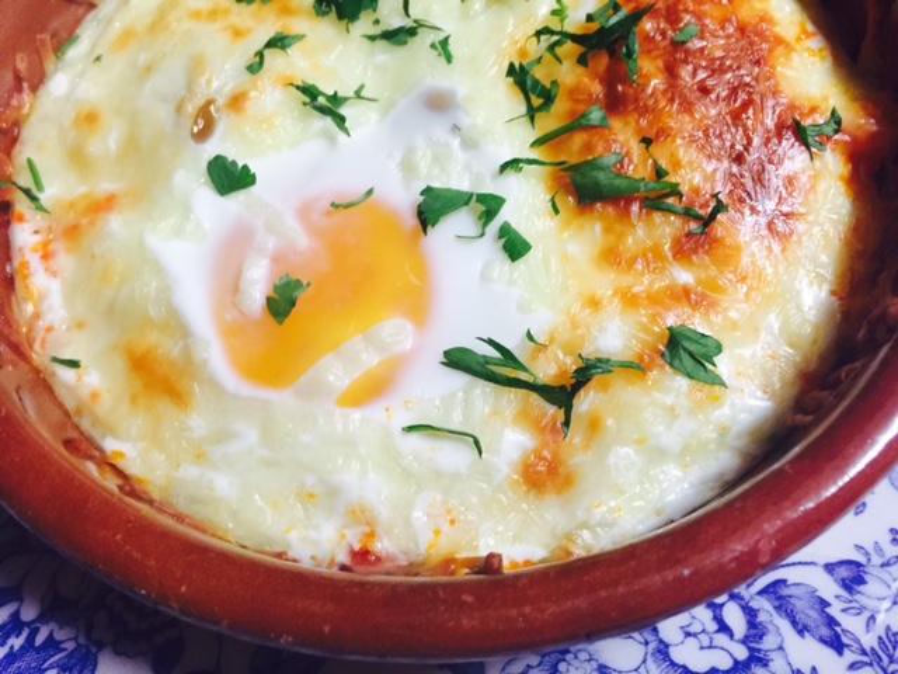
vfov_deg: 48.2
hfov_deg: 61.7
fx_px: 752
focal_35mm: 29
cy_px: 337
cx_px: 449
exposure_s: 1/10
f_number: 2.2
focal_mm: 4.15
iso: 100
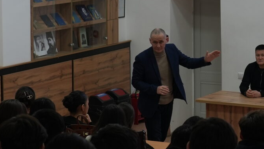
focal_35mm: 132
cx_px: 224
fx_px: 924
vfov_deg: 9.1
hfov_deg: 16.1
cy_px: -16
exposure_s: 1/40
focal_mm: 33
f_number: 4
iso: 200
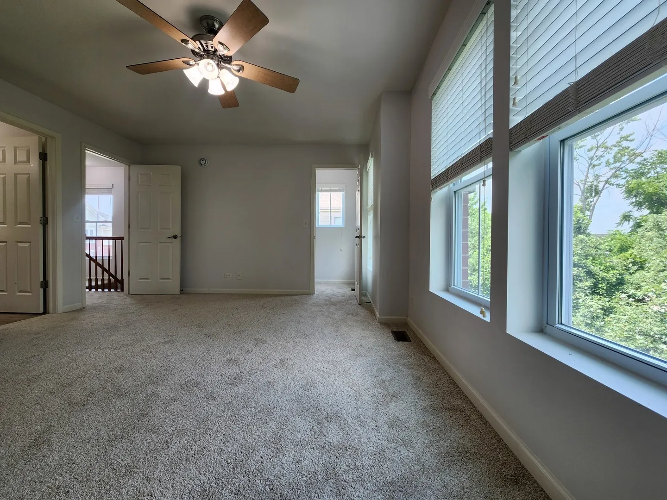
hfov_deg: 106.2
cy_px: 250
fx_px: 250
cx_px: 334
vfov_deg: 89.9
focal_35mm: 13
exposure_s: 1/60
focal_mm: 2.2
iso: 50
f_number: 2.2
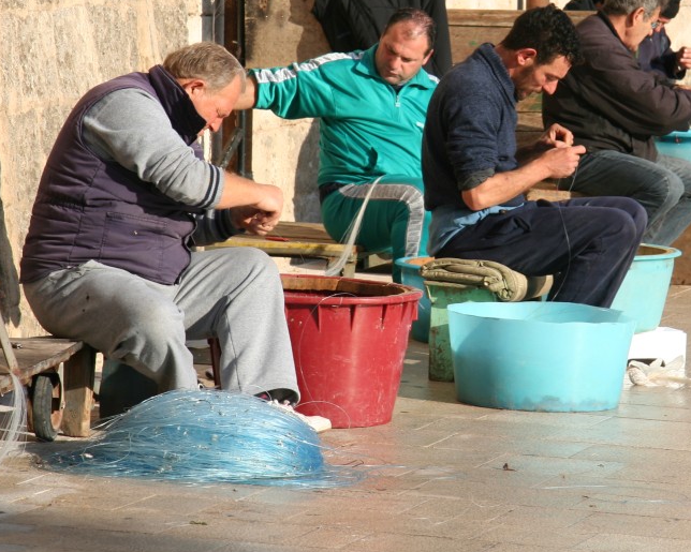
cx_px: 549
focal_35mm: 238
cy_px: 178
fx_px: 4867
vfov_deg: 6.5
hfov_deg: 8.1
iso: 100
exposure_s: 1/200
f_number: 8
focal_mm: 85
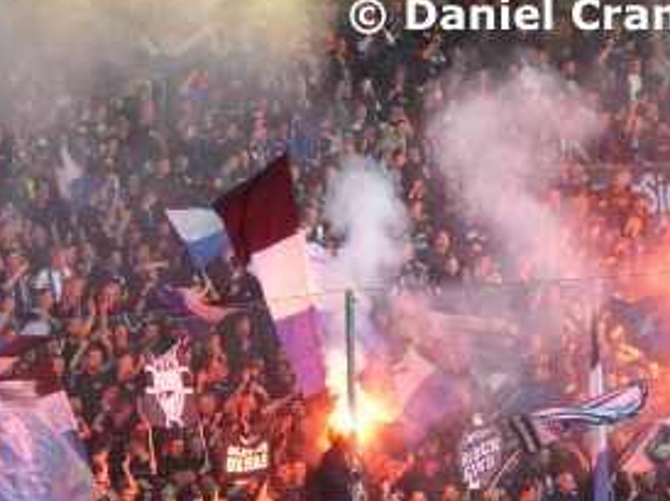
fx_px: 3945
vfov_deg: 7.3
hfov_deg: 9.7
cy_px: 396
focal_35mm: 204
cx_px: 210
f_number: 5.2
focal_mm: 22.3
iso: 400
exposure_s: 1/60
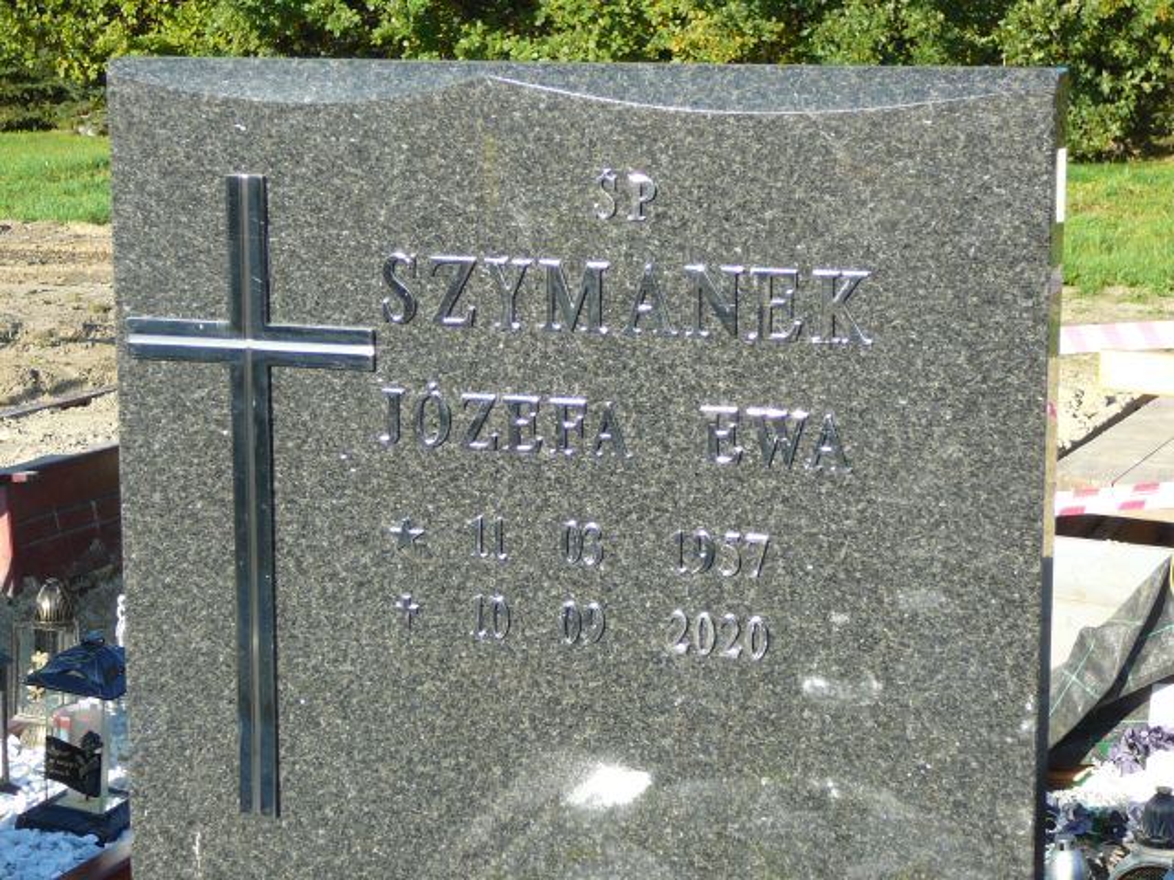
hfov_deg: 25.3
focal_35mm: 77
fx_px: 2611
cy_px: 440
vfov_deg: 19.1
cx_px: 587
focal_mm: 11.5
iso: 80
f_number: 3.7
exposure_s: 1/250
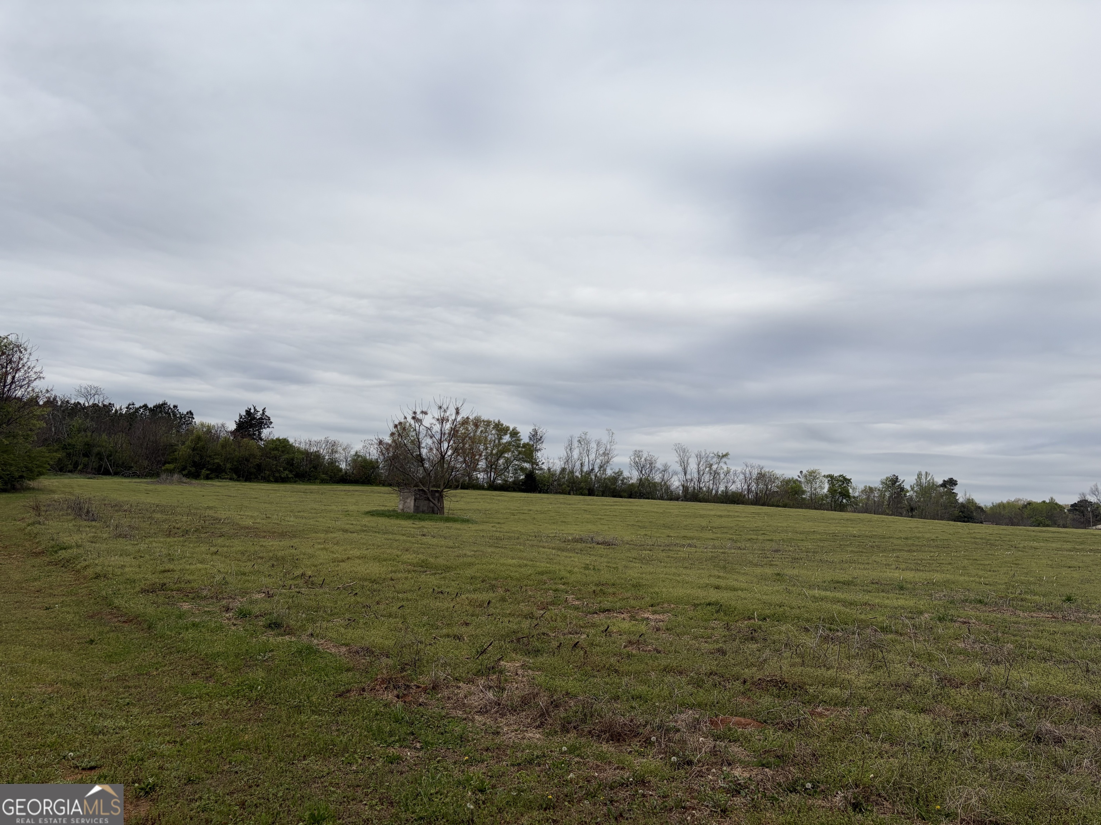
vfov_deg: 53.1
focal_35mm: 26
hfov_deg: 67.3
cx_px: 550
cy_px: 412
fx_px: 827
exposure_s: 1/8850
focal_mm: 5.96
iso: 50
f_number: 1.6
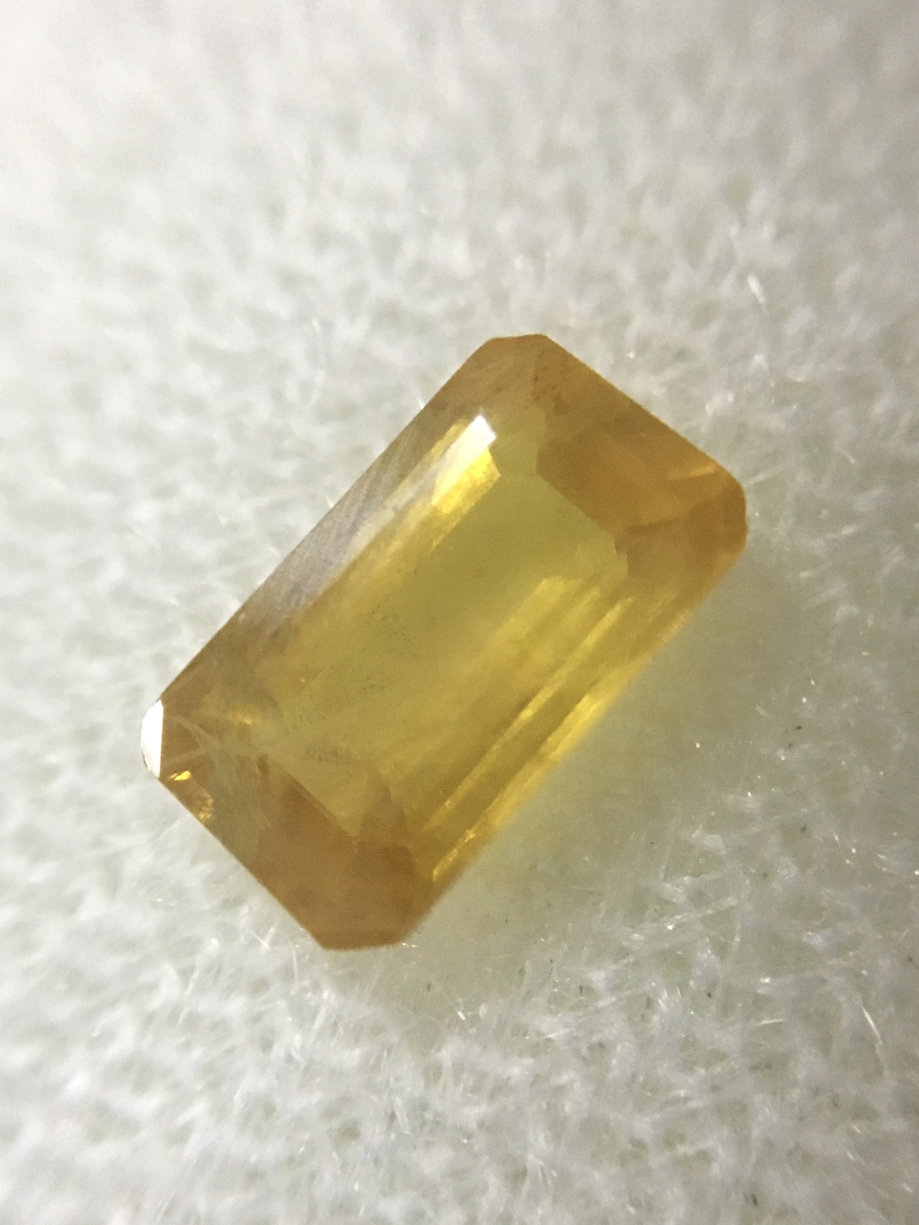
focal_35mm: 29
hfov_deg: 48.2
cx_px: 460
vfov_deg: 61.7
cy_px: 612
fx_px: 1027
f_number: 2.2
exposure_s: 1/25
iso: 200
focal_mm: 4.15
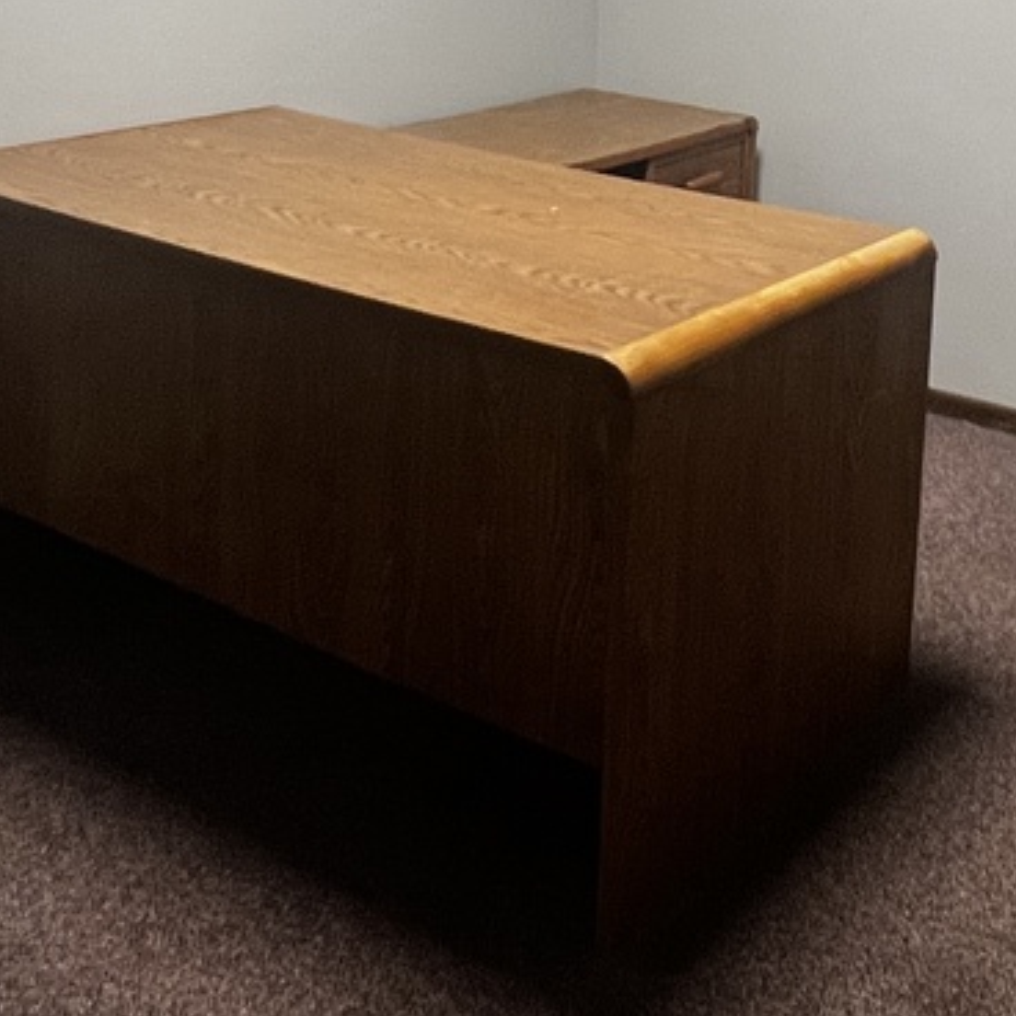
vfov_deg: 34.7
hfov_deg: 36.3
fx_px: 1494
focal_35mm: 45
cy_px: 39
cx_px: 806
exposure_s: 1/60
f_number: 1.8
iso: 200
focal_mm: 1.57
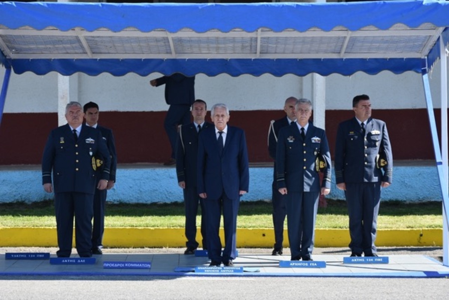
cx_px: 224
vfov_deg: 7.3
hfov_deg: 11.0
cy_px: 150
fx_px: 2339
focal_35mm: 188
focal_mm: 125
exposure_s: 1/320
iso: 100
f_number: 4.8
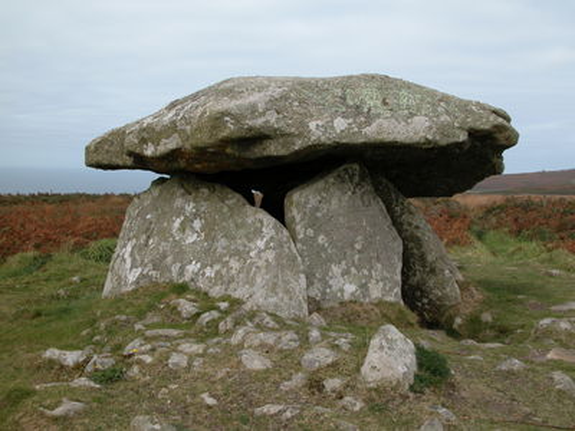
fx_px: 648
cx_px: 288
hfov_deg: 47.9
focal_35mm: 39
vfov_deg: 36.8
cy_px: 216
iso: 100
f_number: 5.7
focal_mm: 10
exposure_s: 1/229
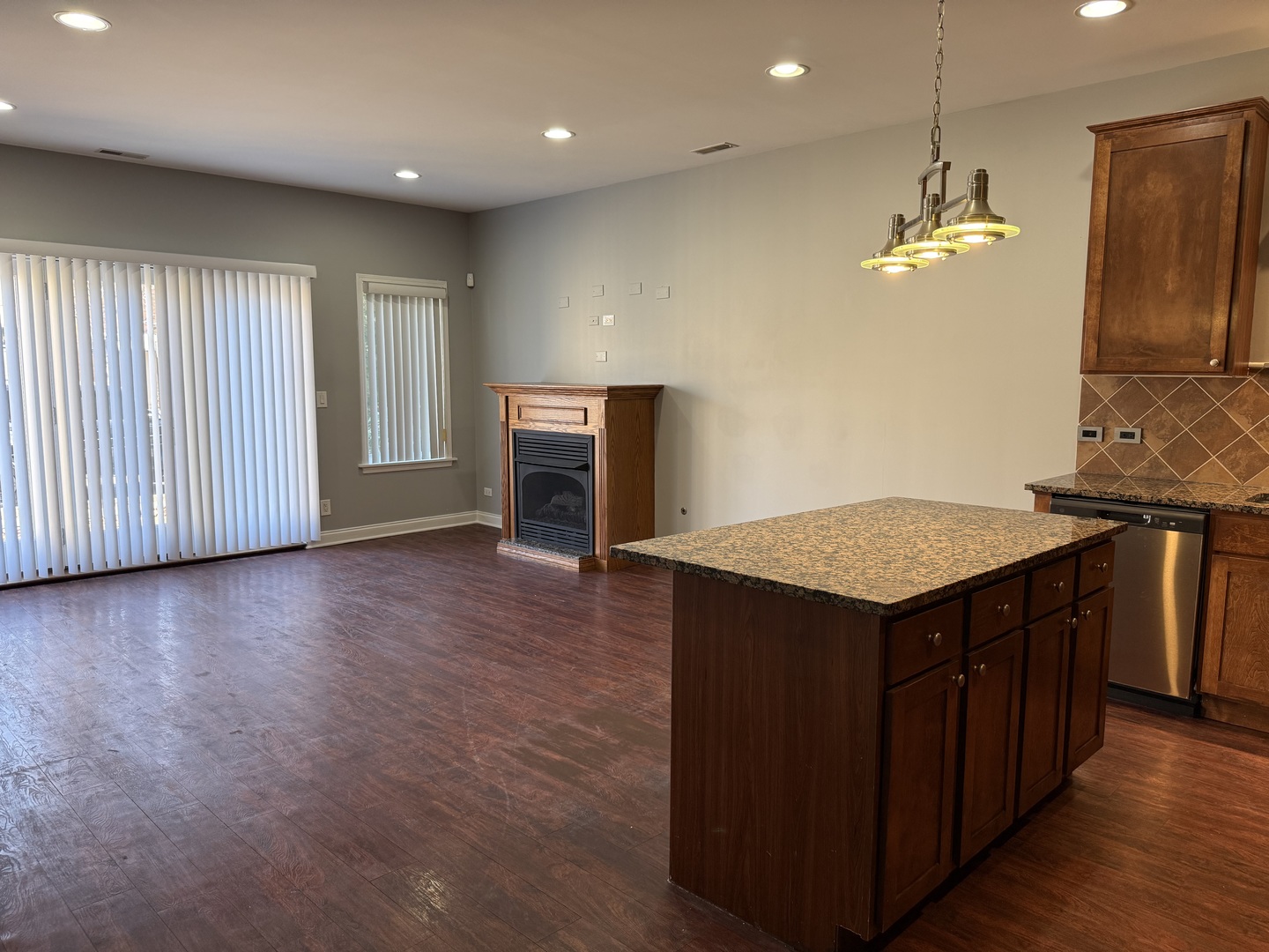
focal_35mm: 24
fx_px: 880
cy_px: 476
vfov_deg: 56.8
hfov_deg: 71.6
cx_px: 634
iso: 160
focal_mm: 6.76
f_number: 1.78
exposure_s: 1/120
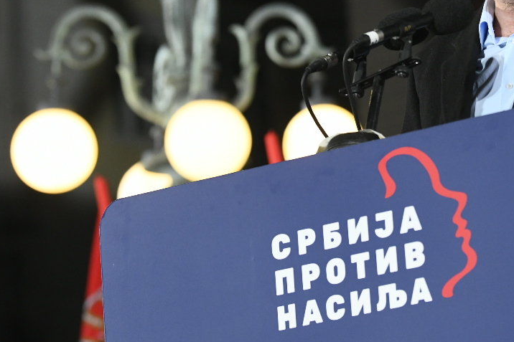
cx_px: 449
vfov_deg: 5.5
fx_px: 3554
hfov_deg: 8.2
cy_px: 74
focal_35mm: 249
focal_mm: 110
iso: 2000
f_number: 4
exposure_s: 1/500
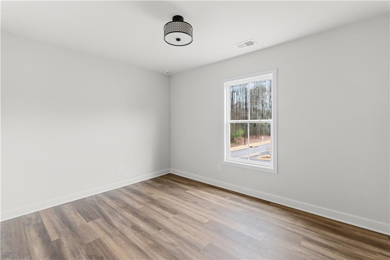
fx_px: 167
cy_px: 130
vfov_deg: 75.8
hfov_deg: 98.9
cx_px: 195
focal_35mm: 15
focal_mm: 15.4
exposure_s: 1/15
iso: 800
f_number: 5.6
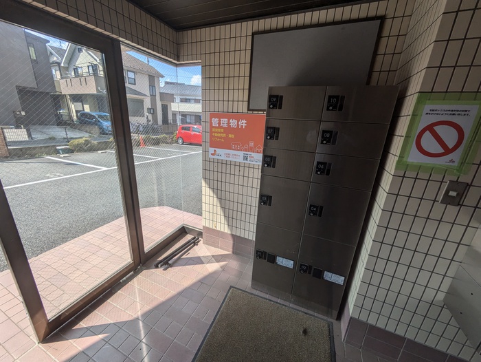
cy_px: 181
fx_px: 195
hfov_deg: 102.0
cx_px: 240
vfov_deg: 85.7
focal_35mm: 14
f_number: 2.2
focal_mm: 1.83
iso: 47
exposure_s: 1/822
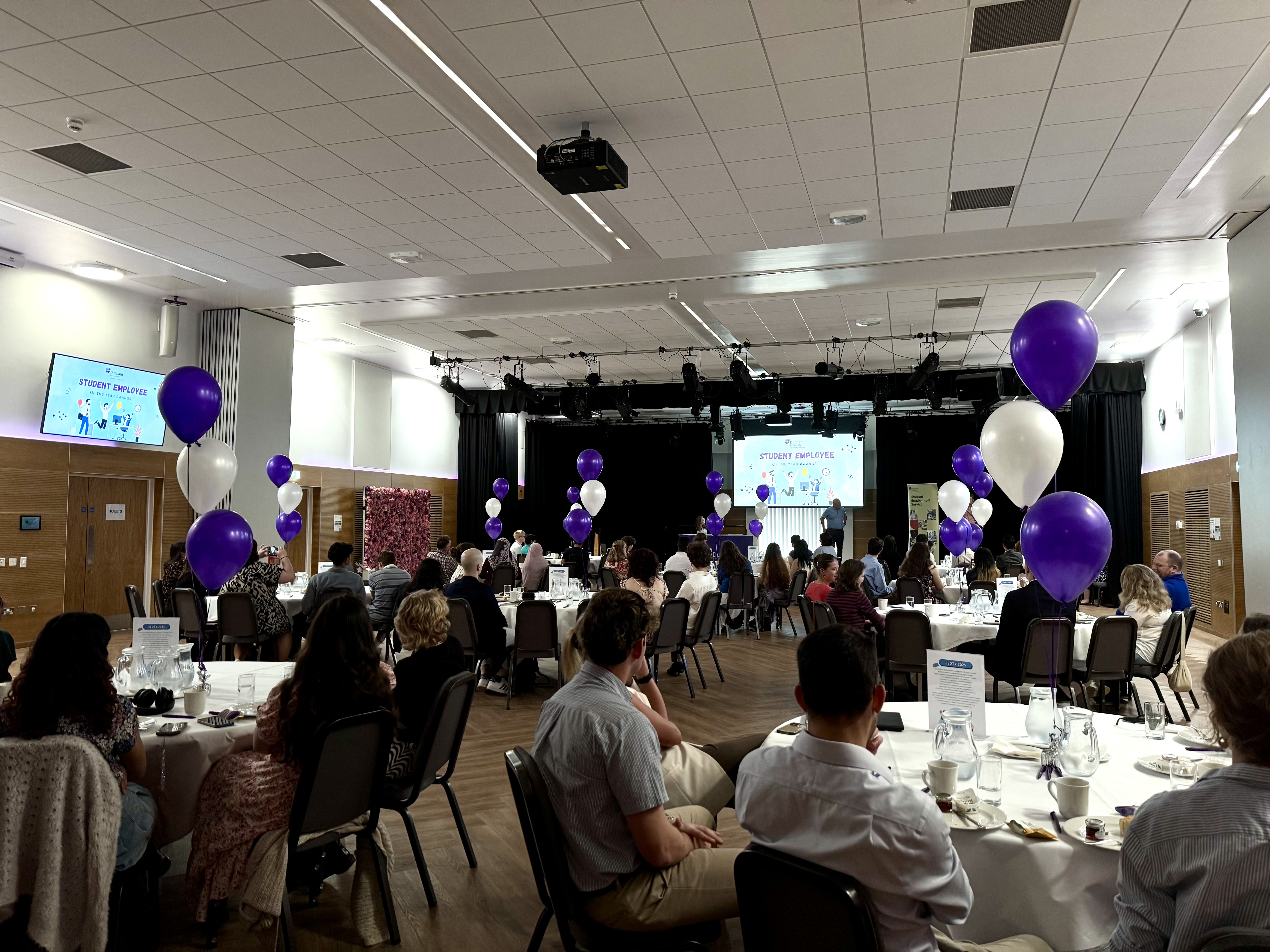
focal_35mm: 24
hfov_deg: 71.6
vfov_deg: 56.8
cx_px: 635
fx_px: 881
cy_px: 476
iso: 160
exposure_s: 1/90
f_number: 1.78
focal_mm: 6.76
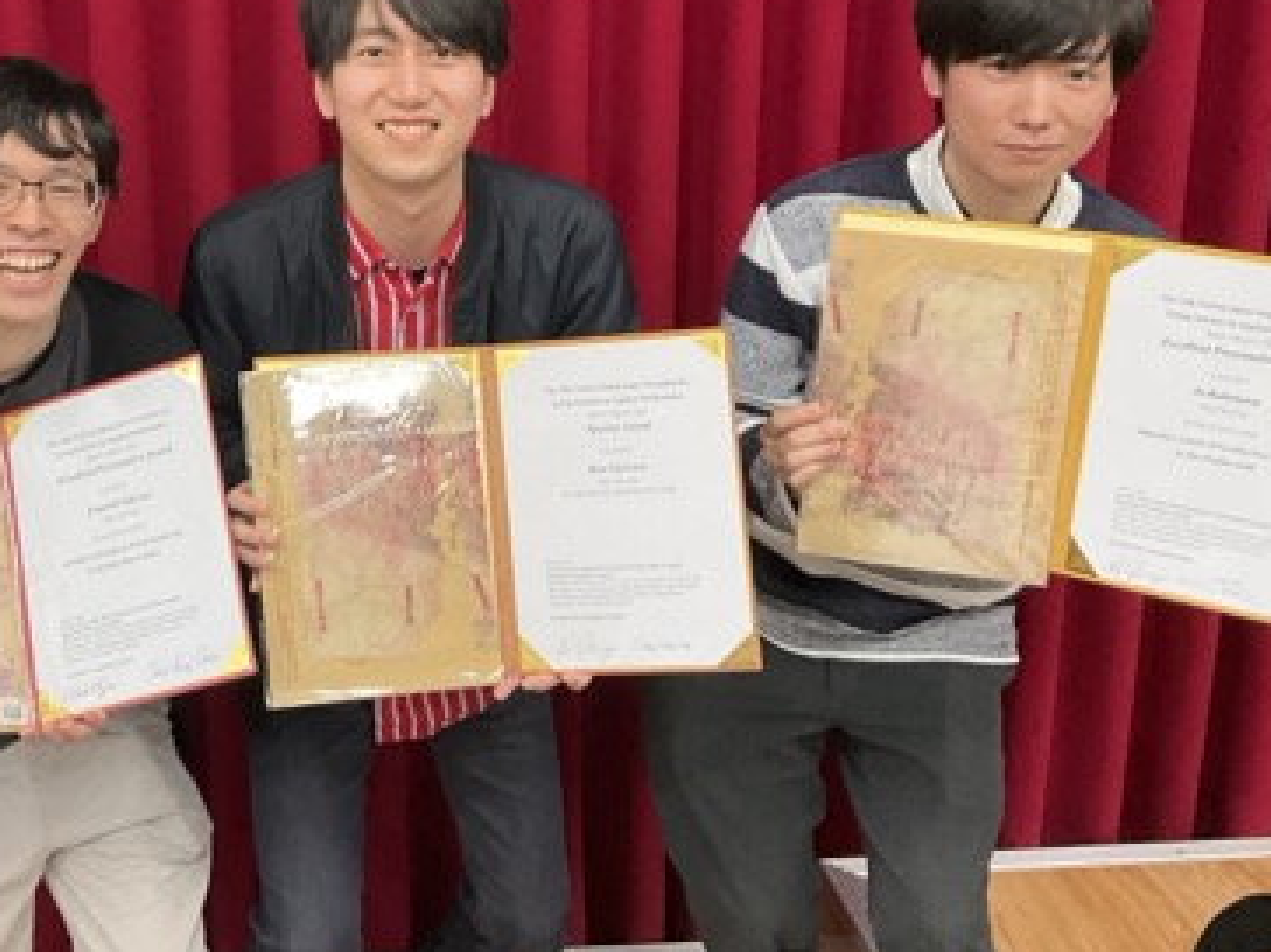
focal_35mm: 48
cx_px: 312
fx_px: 1762
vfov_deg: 29.8
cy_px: 259
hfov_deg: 38.6
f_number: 1.8
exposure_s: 1/60
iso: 160
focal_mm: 3
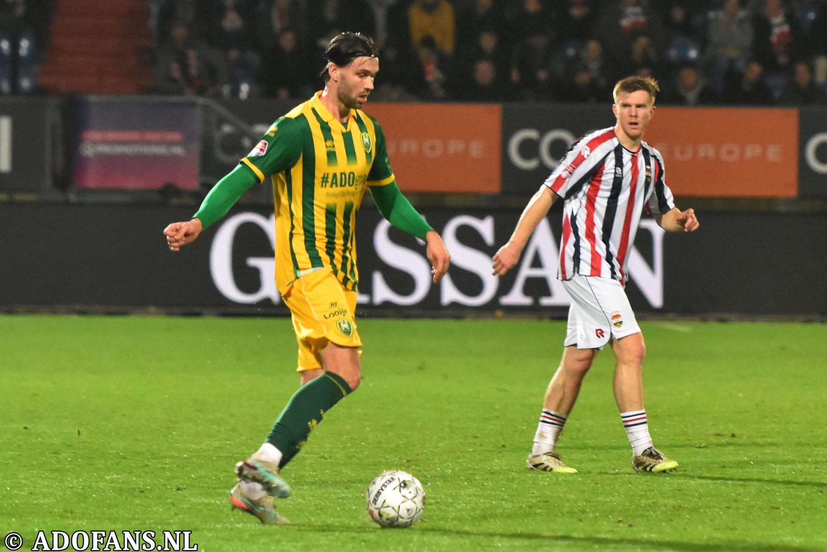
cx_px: 414
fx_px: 6030
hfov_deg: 7.8
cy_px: 276
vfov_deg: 5.2
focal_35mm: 262
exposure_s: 1/640
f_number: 2.8
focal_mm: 175
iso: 2500
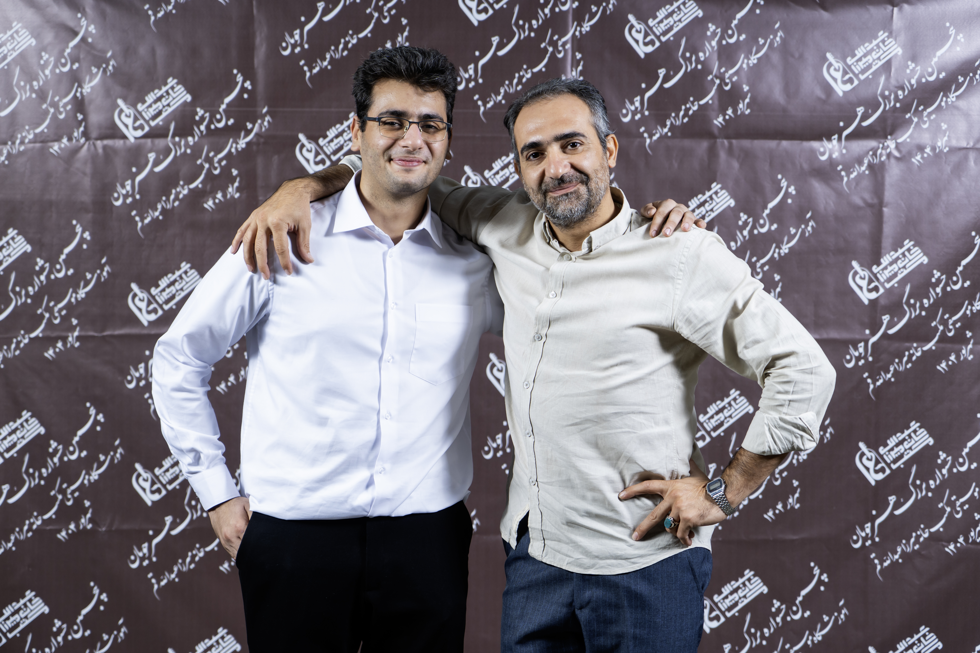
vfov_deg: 19.5
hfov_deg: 28.8
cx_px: 490
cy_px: 326
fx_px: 1905
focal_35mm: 70
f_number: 4
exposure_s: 1/125
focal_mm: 70
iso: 320
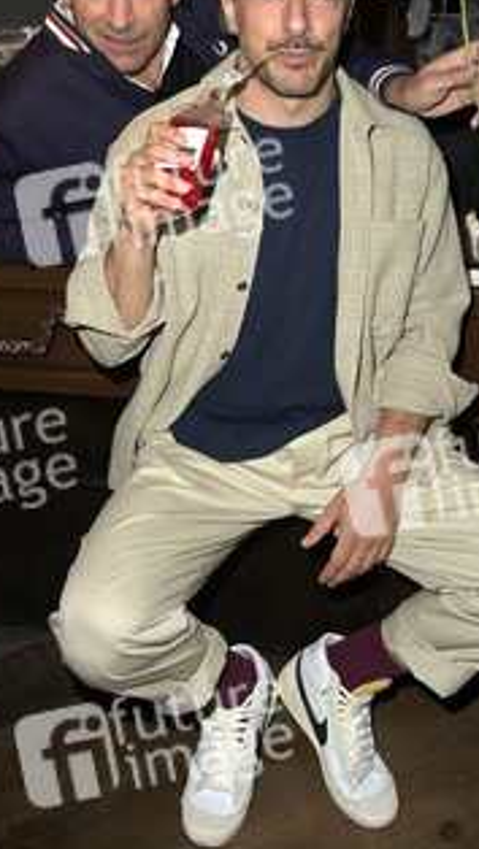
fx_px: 902
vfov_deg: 50.1
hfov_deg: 29.7
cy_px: 338
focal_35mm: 40
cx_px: 233
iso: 1250
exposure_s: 1/160
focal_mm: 30
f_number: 5
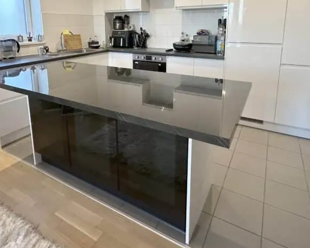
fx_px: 220
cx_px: 146
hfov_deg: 70.2
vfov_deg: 56.2
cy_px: 65
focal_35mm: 24
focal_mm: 2.22
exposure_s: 1/99
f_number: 2.2
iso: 320
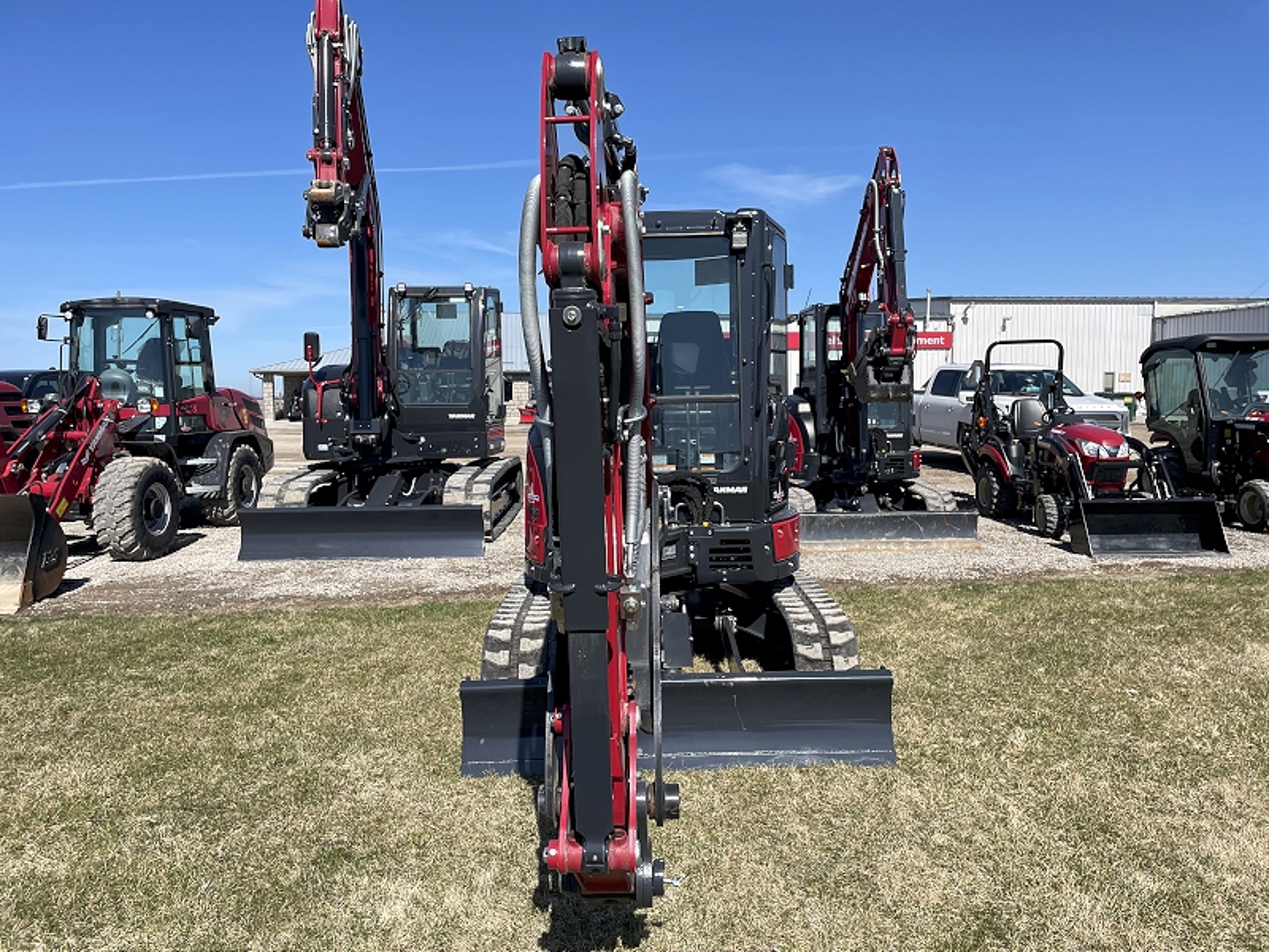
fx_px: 953
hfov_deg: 67.3
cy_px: 476
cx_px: 634
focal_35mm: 26
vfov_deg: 53.1
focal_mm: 4.2
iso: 32
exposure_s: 1/3401
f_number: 1.6
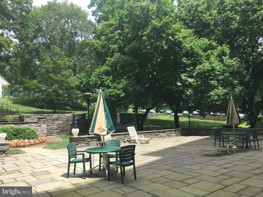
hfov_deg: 61.7
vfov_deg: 48.2
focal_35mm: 29
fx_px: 220
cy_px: 98
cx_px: 132
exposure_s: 1/938
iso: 25
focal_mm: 4.15
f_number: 2.2
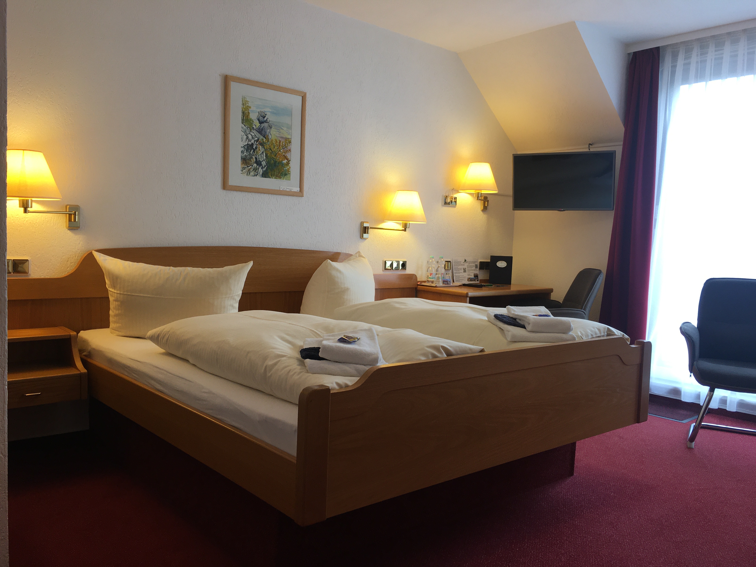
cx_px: 378
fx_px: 633
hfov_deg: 61.7
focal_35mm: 29
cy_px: 284
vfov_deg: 48.2
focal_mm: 4.15
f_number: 2.2
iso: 32
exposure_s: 1/33
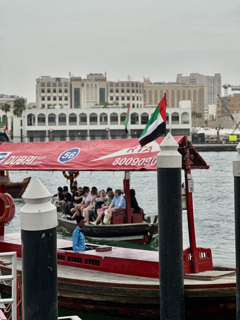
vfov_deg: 25.3
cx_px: 120
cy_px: 160
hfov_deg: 19.1
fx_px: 712
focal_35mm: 77
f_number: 2.8
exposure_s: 1/1096
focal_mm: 9
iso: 32
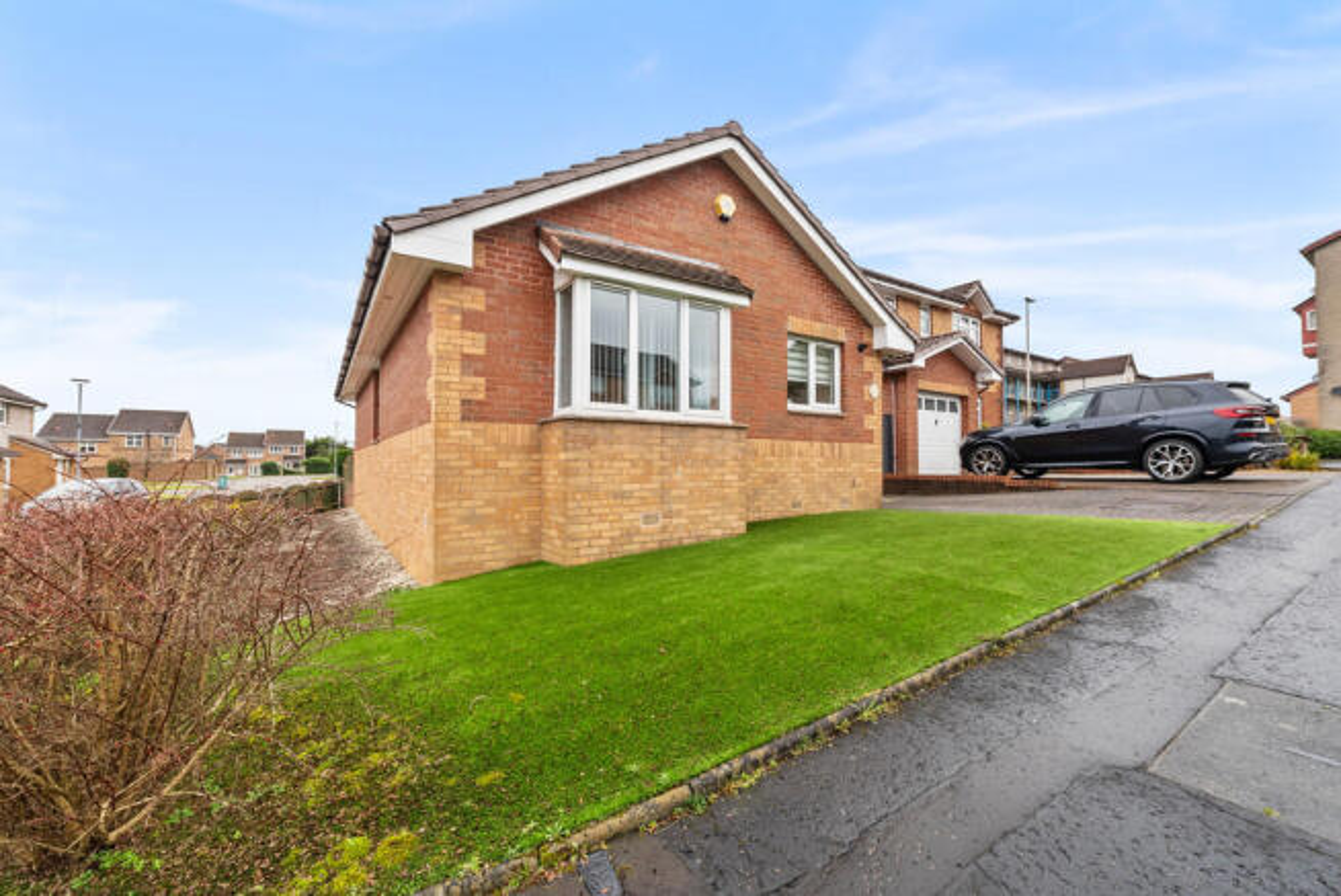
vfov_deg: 77.4
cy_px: 448
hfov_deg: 100.4
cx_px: 670
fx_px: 559
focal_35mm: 15
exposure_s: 1/2
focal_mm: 15
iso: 200
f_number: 9
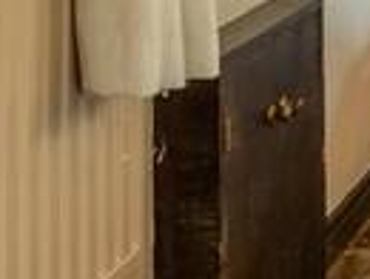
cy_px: -245
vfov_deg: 11.3
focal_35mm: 121
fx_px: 1296
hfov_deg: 9.6
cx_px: 1278
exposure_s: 1/1.67
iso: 160
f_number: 7.1
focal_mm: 10.6
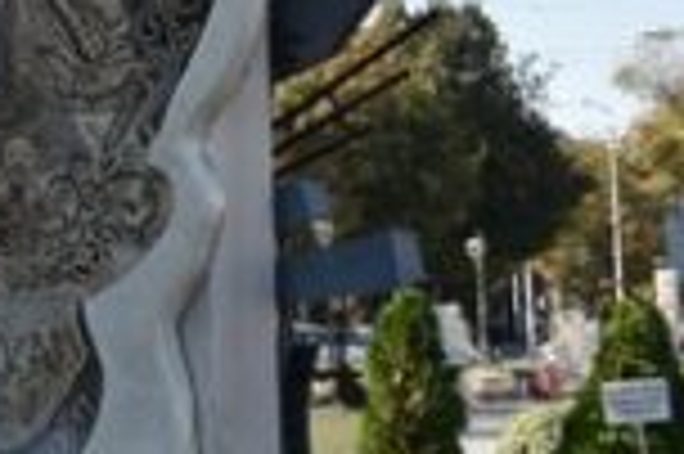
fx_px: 3312
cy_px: 202
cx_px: -999
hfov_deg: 10.2
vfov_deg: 7.8
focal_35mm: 175
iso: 100
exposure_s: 1/200
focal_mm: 23
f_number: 8
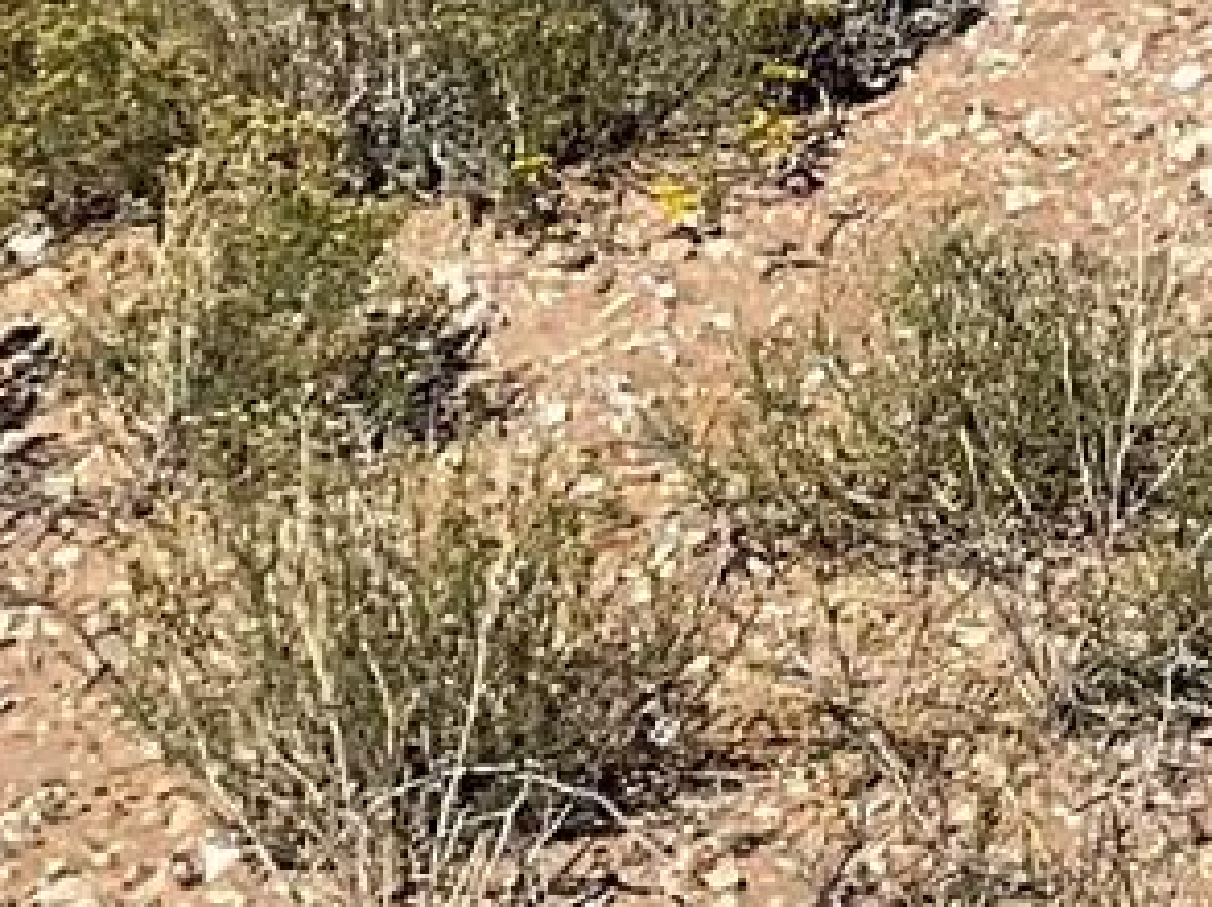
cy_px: -1393
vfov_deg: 8.4
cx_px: 3071
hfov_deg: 10.5
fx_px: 5527
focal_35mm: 158
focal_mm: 3
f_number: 1.8
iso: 16
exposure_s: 1/3322
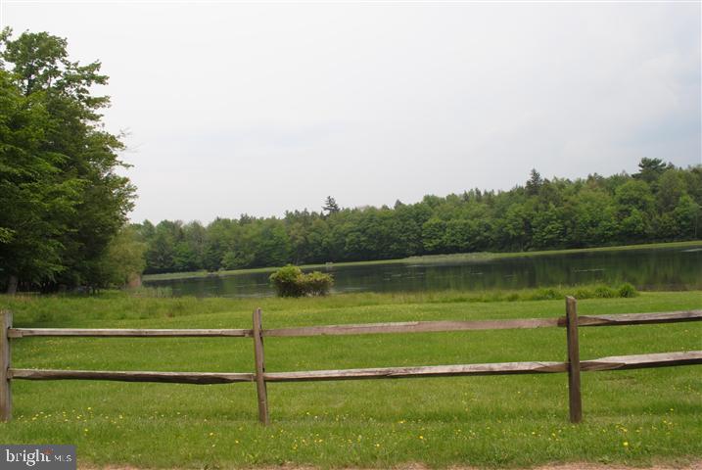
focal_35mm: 27
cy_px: 235
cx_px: 351
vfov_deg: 48.1
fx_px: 527
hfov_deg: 67.3
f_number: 8
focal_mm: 18
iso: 100
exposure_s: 1/200
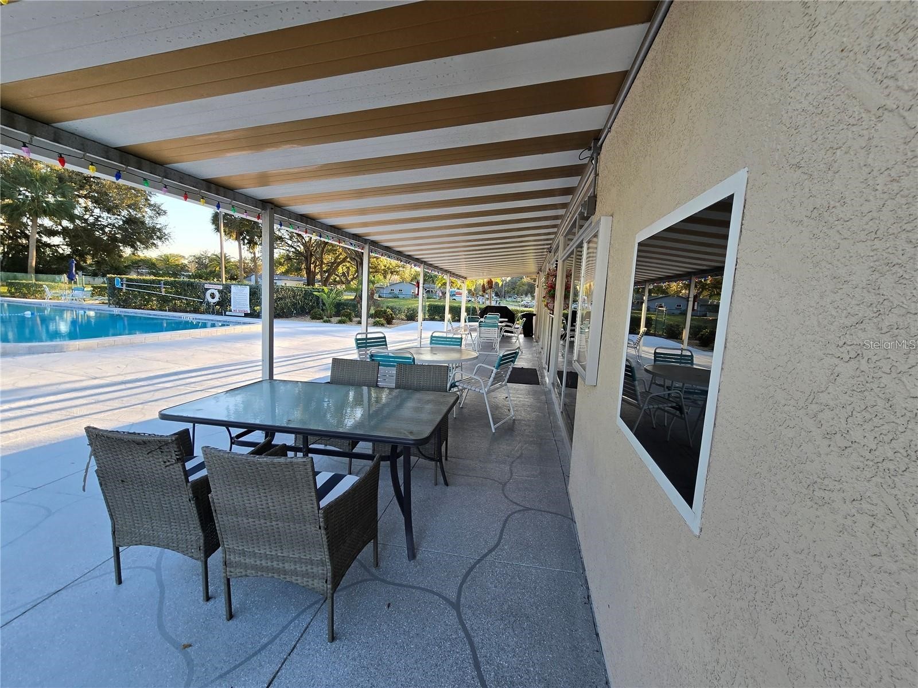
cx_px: 459
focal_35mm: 13
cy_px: 344
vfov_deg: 89.9
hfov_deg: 106.2
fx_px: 345
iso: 50
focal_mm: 2.2
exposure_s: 1/168
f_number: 2.2
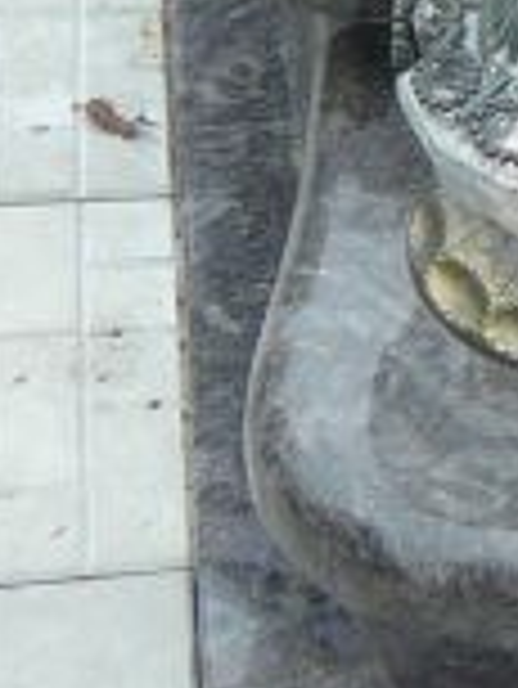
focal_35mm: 146
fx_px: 2909
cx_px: 914
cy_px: -553
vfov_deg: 12.4
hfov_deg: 9.7
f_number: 2.8
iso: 100
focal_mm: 5.2
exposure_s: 1/50
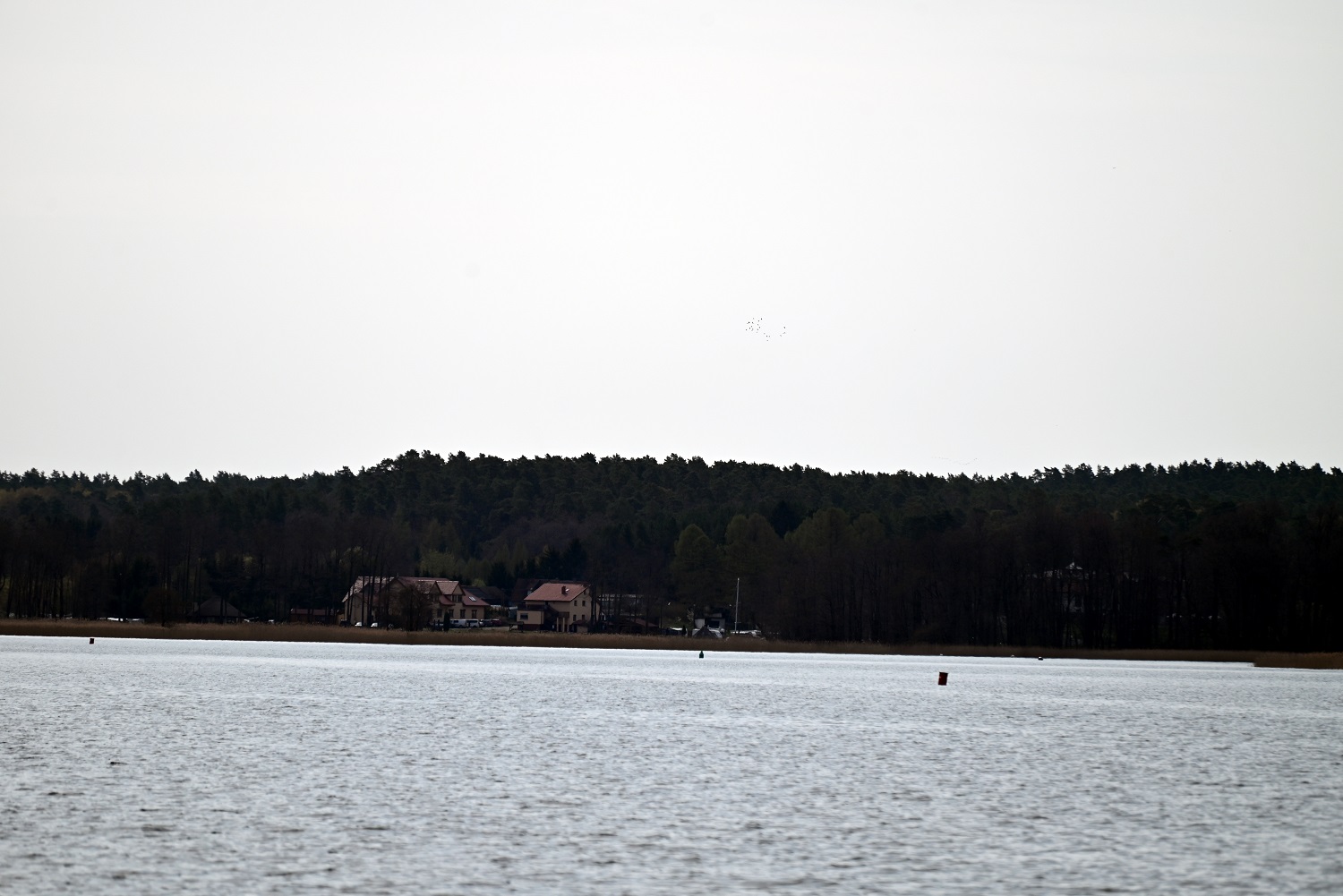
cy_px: 448
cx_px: 672
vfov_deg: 4.6
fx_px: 11194
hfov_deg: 6.9
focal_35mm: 300
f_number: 6.3
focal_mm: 300
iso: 100
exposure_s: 1/1250
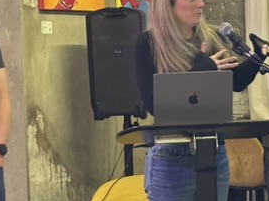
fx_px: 1420
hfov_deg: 10.8
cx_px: 249
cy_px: 107
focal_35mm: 183
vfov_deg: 8.1
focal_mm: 6.86
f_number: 1.78
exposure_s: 1/40
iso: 250
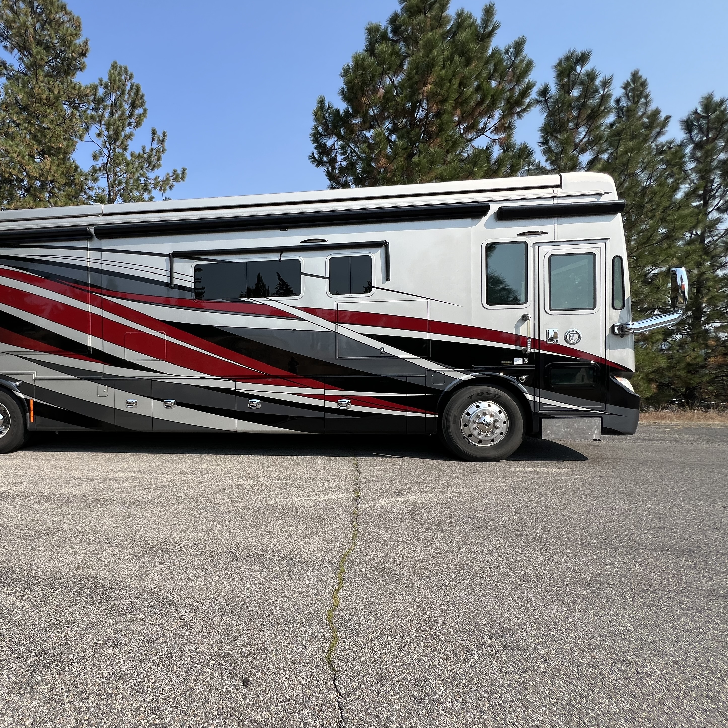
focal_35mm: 16
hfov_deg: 84.2
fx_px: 381
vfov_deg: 87.4
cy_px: 371
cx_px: 238
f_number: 1.8
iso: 32
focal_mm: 1.57
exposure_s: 1/1119
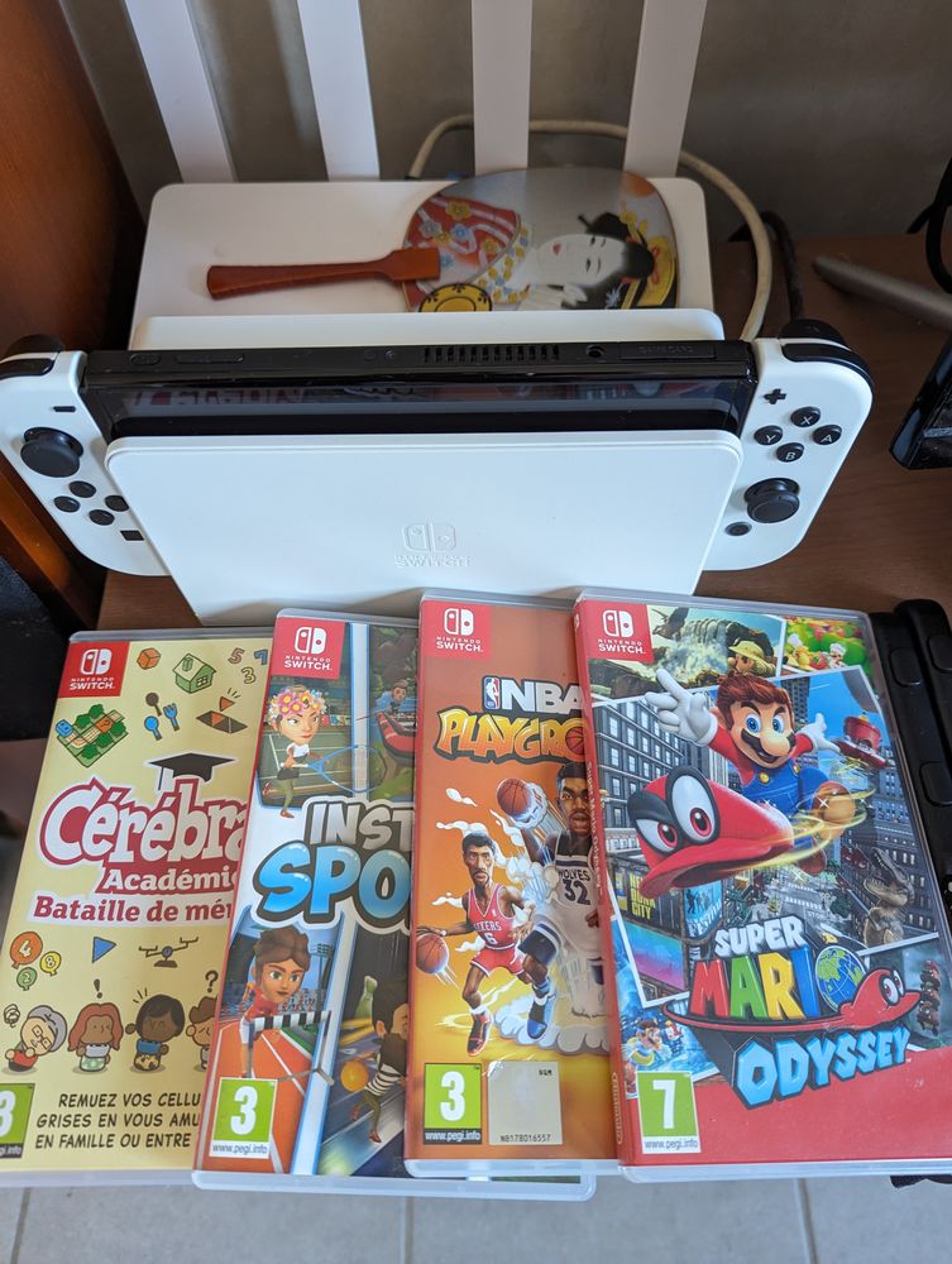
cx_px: 476
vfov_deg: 71.5
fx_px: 878
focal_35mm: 24
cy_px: 632
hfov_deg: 56.9
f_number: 1.85
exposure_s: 1/34
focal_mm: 6.81
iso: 294
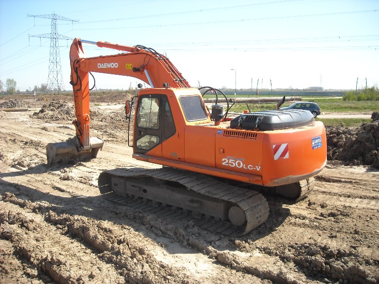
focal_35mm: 35
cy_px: 142
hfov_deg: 52.6
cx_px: 190
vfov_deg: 40.7
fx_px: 383
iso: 64
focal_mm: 5.7
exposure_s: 1/125
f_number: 5.6
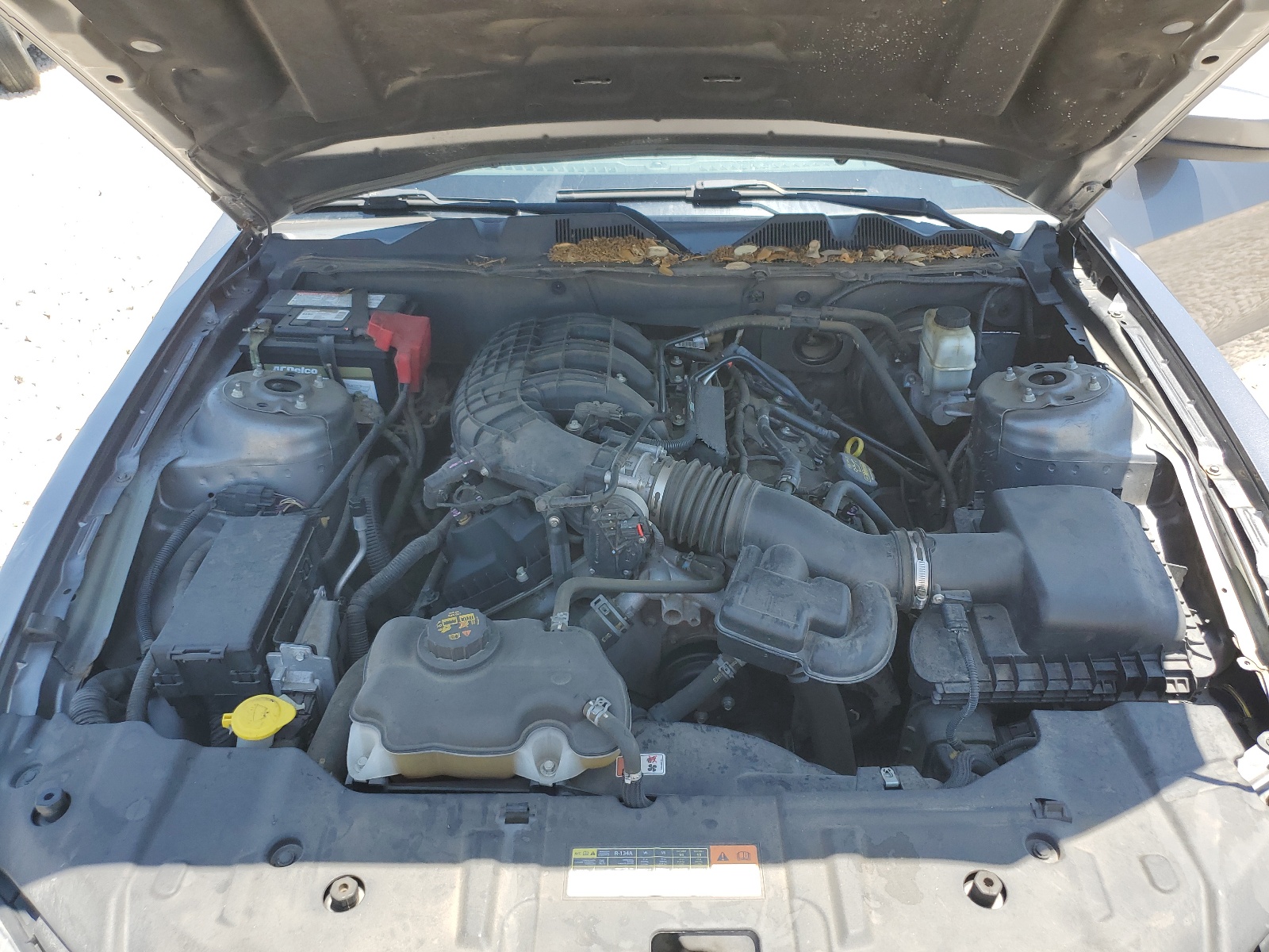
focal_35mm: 26
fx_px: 953
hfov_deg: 67.3
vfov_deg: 53.1
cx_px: 634
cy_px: 476
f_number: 1.5
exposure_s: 1/667
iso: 50
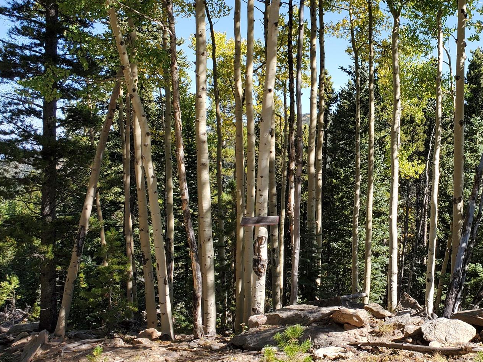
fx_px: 586
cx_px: 354
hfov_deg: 43.5
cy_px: 161
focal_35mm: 42
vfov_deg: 34.3
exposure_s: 1/667
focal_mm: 4.3
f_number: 2.4
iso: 50
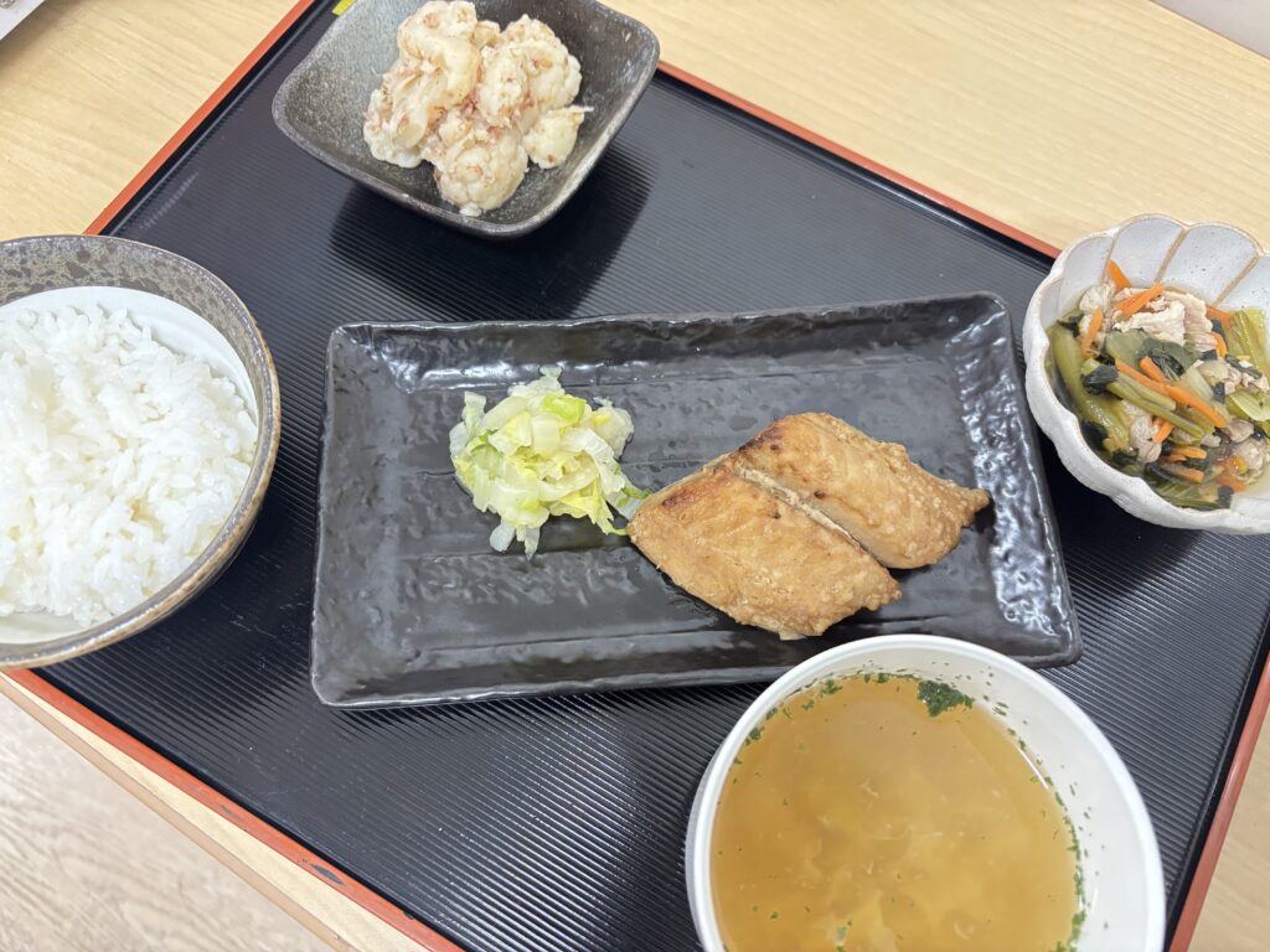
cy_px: 476
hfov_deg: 67.3
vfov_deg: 53.1
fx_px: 954
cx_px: 635
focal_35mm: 26
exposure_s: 1/60
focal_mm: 5.96
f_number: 1.6
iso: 500
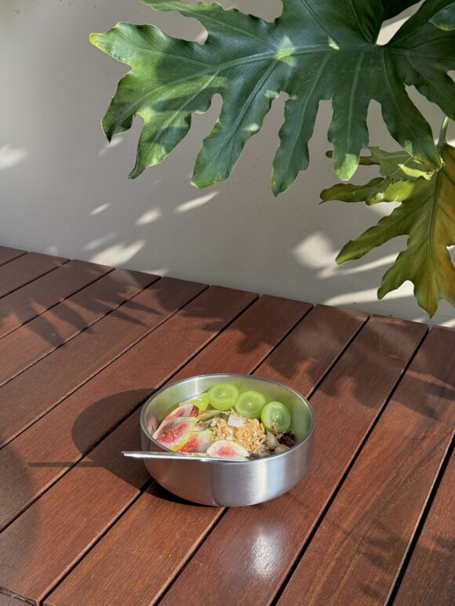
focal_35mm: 48
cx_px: 228
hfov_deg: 30.3
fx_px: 841
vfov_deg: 39.7
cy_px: 303
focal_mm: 6.76
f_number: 1.78
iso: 64
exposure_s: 1/740
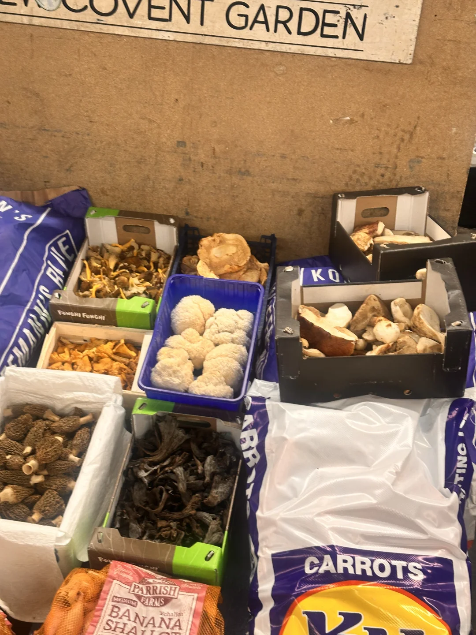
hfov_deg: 30.3
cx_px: 238
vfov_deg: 39.7
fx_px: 880
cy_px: 318
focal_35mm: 48
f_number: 1.78
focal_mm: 6.86
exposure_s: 1/50
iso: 80
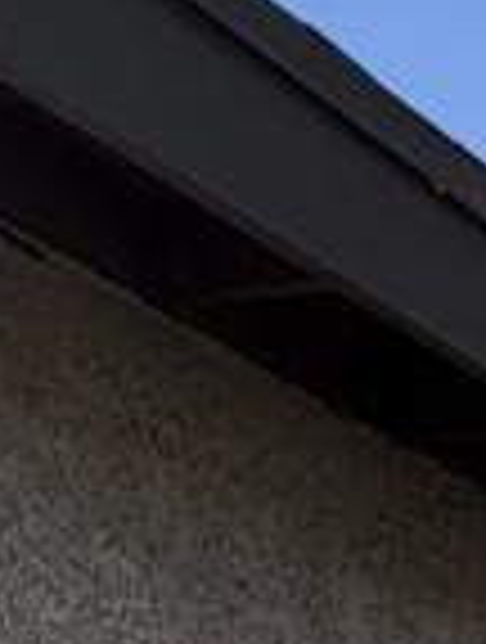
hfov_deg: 14.8
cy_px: 1139
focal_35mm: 100
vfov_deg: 16.5
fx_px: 1864
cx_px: 162
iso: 25
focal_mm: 2.22
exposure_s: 1/770
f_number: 2.2
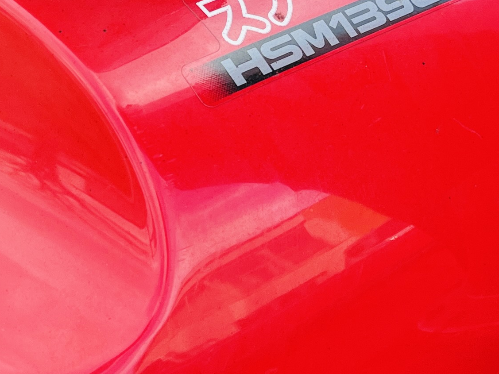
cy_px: 16
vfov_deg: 15.6
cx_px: 93
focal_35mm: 93
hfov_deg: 20.8
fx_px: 1340
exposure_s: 1/278
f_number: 1.6
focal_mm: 5.1
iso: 40
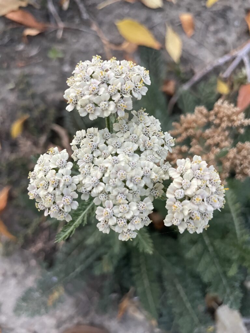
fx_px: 250
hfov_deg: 53.1
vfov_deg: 67.3
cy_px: 166
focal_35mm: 26
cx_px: 125
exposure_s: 1/60
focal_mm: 4.2
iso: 400
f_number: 1.6
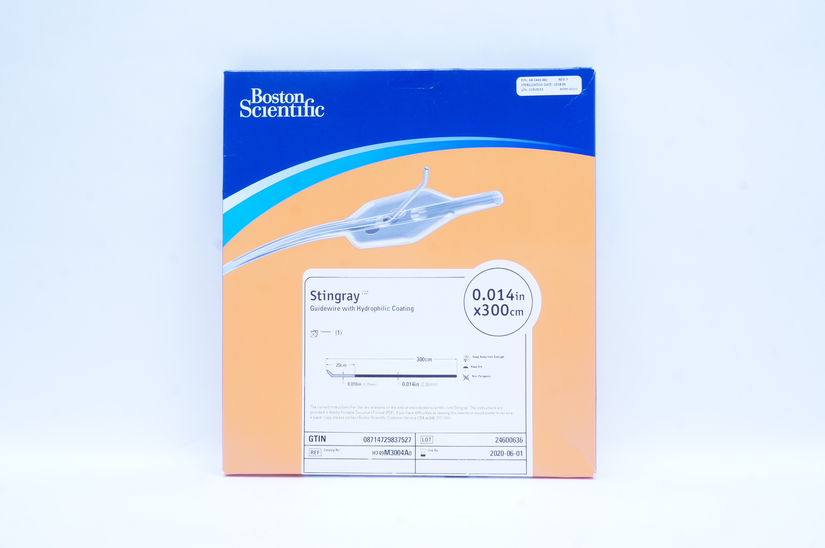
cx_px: 412
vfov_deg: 35.4
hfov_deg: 51.3
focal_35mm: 38
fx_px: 858
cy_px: 274
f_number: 13
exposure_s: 1/10
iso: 400
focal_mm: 25
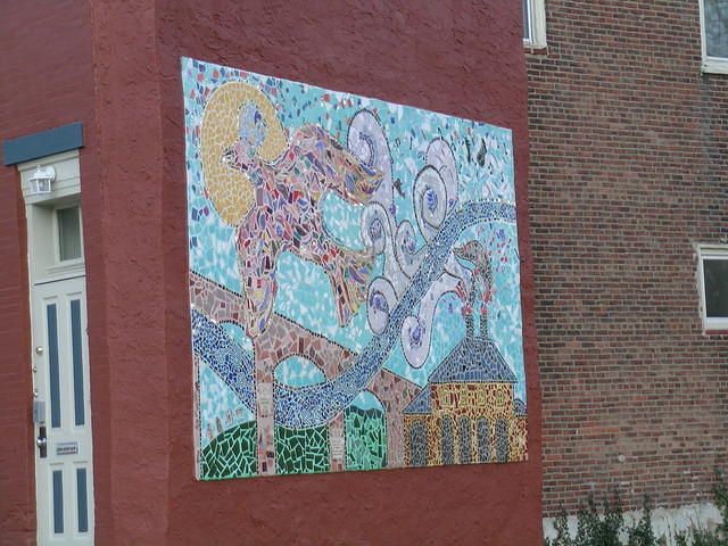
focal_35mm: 116
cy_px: 273
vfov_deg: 12.8
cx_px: 364
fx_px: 2440
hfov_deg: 17.0
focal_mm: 24
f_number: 4.6
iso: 50
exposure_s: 1/44.6
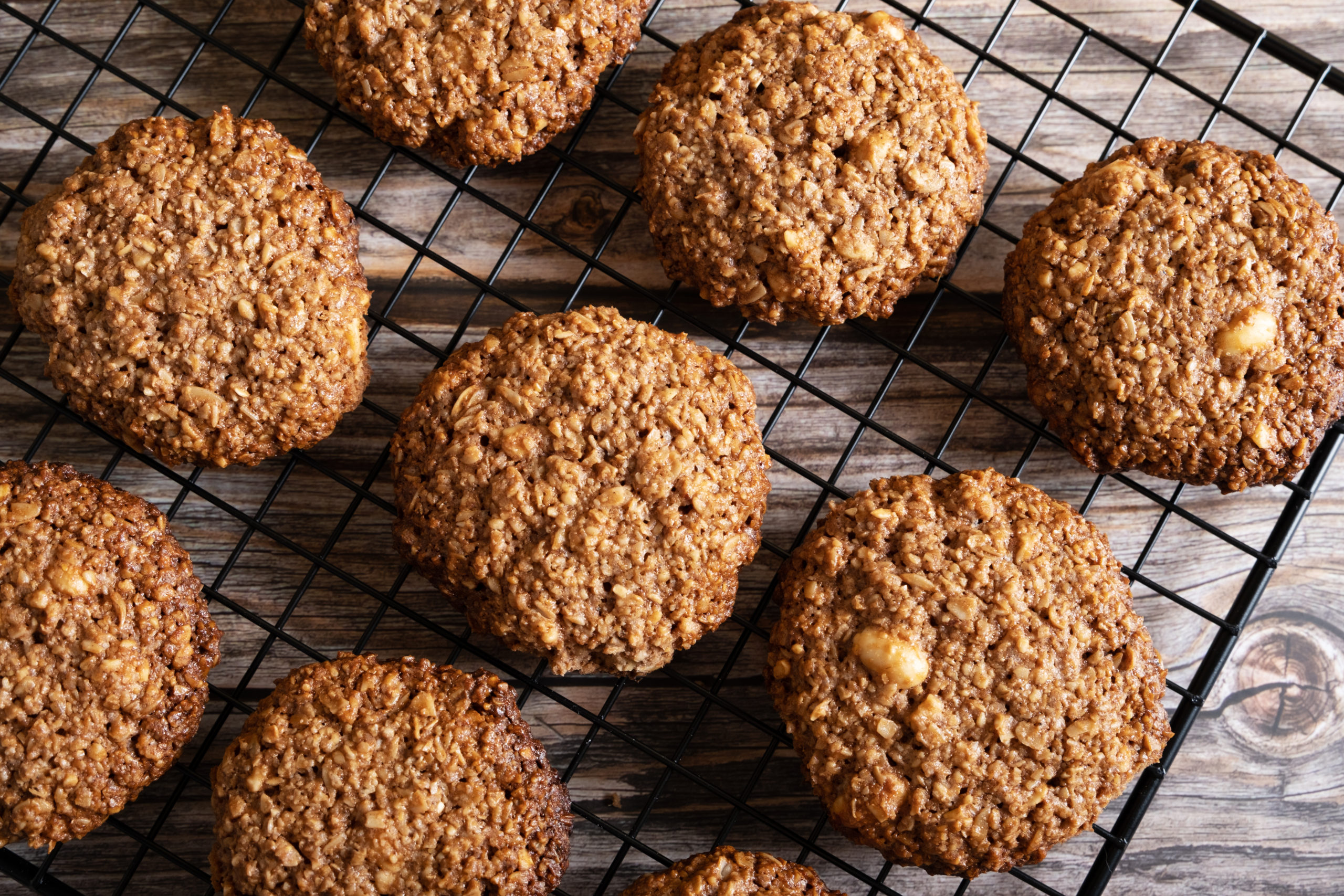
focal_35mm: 46
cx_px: 672
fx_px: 1717
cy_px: 448
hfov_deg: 42.7
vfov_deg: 29.2
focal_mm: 30.8
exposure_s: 1/160
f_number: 5.6
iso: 160
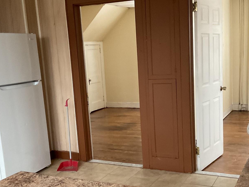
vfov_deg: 29.6
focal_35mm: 49
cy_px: 115
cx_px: 130
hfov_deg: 38.9
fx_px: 352
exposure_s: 1/60
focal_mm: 3
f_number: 1.8
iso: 200
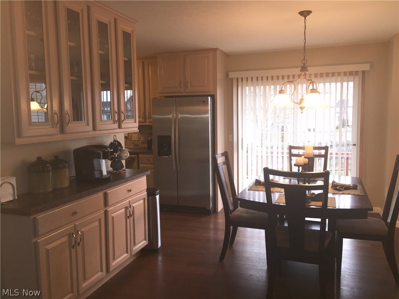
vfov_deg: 48.2
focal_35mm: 29
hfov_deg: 61.7
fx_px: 334
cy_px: 150
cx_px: 200
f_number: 2.2
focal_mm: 4.15
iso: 32
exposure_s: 1/38
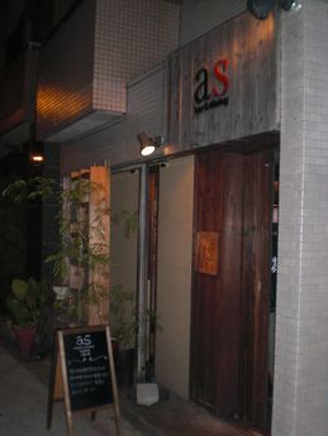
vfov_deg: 49.0
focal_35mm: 38
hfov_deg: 37.7
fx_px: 480
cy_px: 218
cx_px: 164
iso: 200
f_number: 3.1
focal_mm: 6.3
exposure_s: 1/60
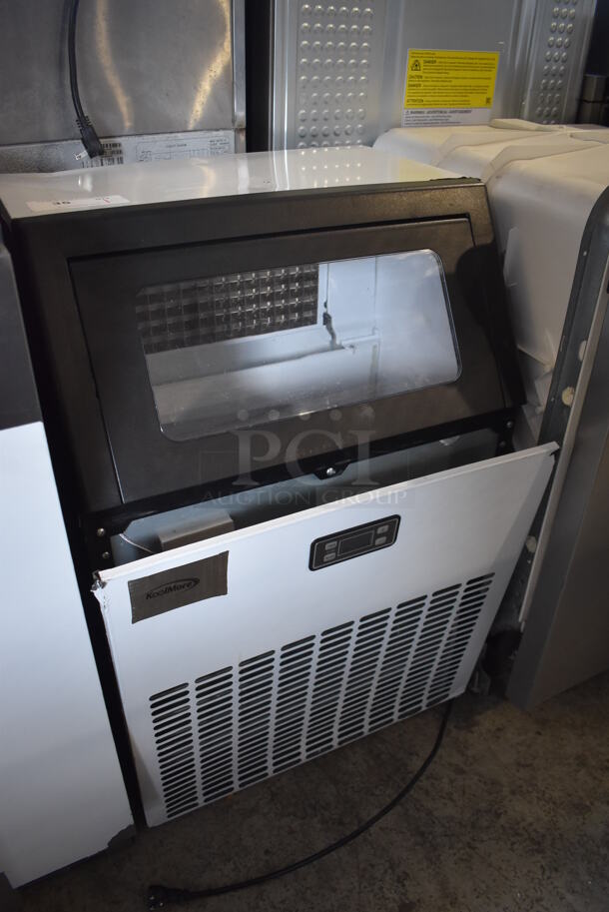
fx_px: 684
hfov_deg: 48.0
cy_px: 456
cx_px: 304
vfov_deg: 67.3
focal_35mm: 27
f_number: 3.5
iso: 1400
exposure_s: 1/125
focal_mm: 18
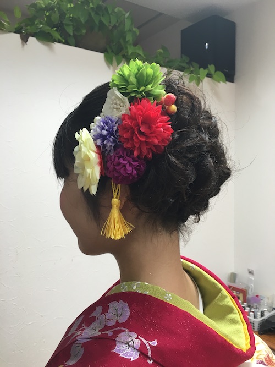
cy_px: 184
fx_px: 307
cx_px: 138
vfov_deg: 61.7
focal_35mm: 29
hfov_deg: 48.2
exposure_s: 1/30
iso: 32
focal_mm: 4.15
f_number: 2.2
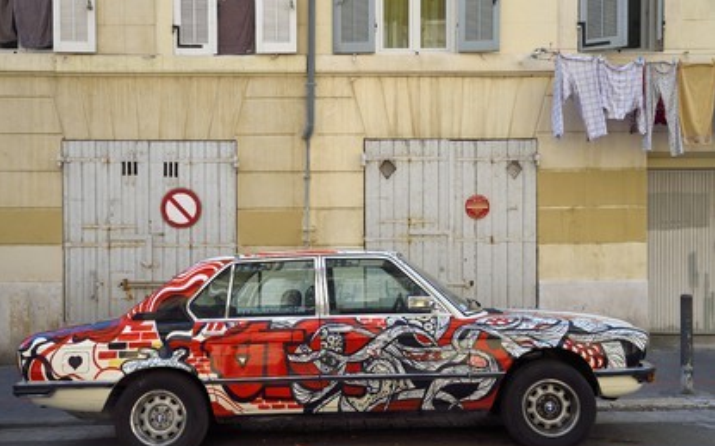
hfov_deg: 58.2
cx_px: 355
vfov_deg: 38.3
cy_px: 239
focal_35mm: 33
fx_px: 643
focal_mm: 32
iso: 200
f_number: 9
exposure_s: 1/160
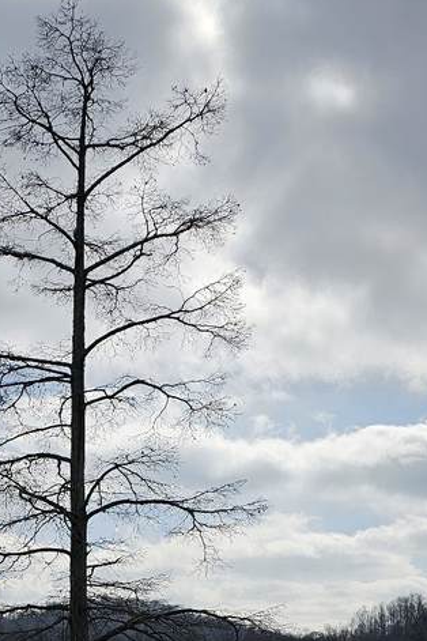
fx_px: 1156
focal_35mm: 65
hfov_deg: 20.6
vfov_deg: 29.2
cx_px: 72
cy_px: 623
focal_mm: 6.3
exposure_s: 1/2859
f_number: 1.7
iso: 10
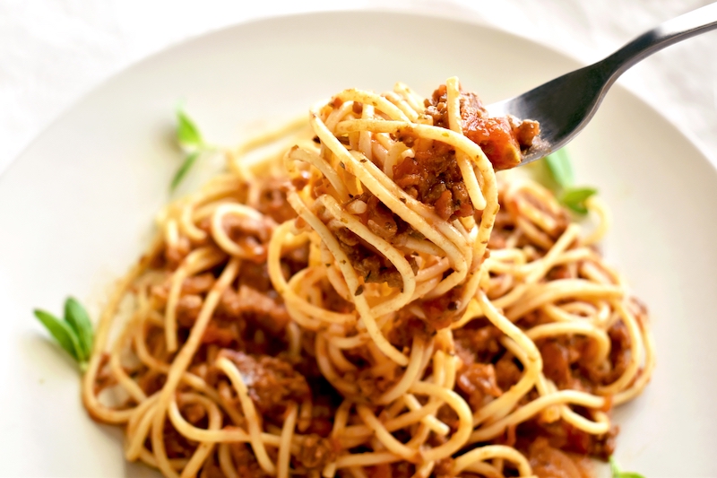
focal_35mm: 63
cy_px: 239
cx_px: 358
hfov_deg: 31.9
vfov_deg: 21.6
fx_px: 1254
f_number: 5.6
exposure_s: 1/60
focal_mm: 42
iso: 400
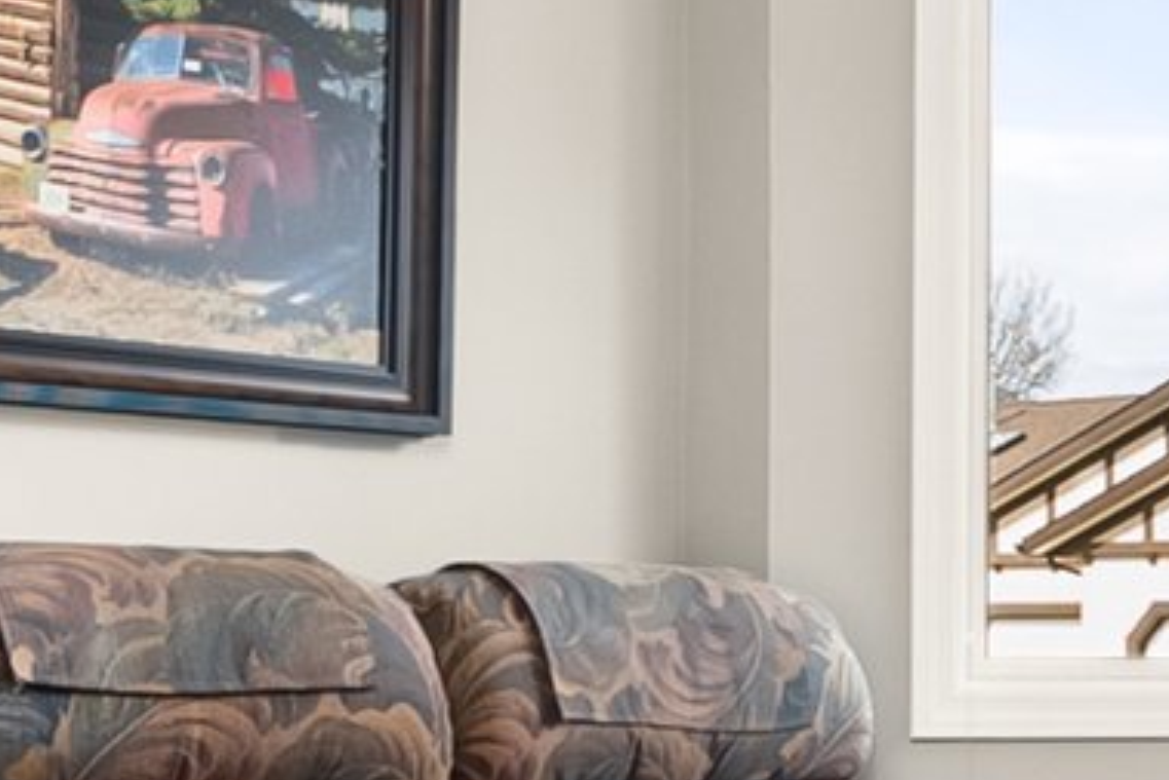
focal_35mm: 81
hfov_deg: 24.2
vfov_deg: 16.5
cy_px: 815
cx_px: 1107
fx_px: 2631
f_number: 8
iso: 100
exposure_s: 1/2.5
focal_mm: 10
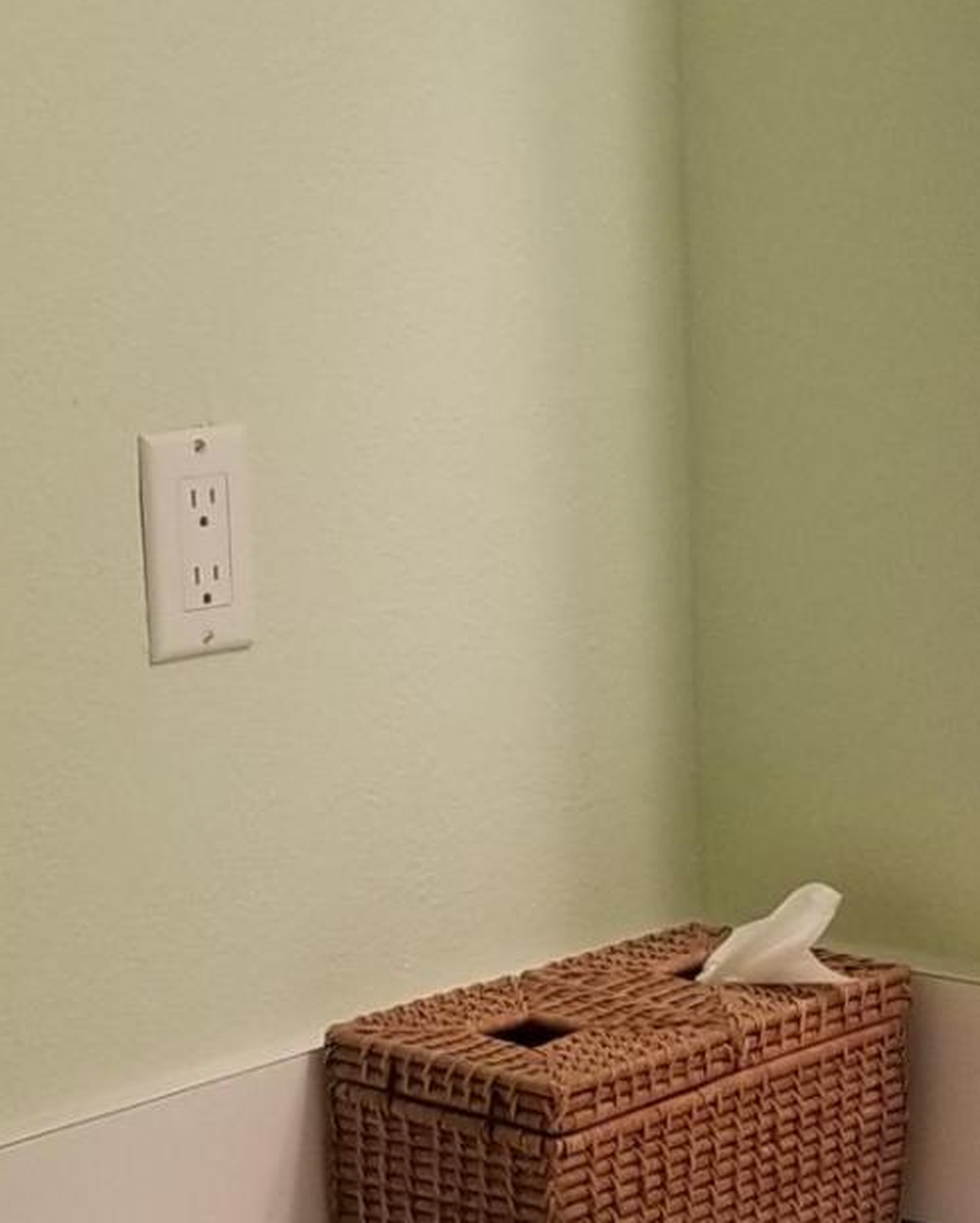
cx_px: 1180
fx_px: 4274
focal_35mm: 118
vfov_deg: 16.2
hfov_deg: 12.8
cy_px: 859
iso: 160
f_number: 1.7
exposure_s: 1/60
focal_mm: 4.3
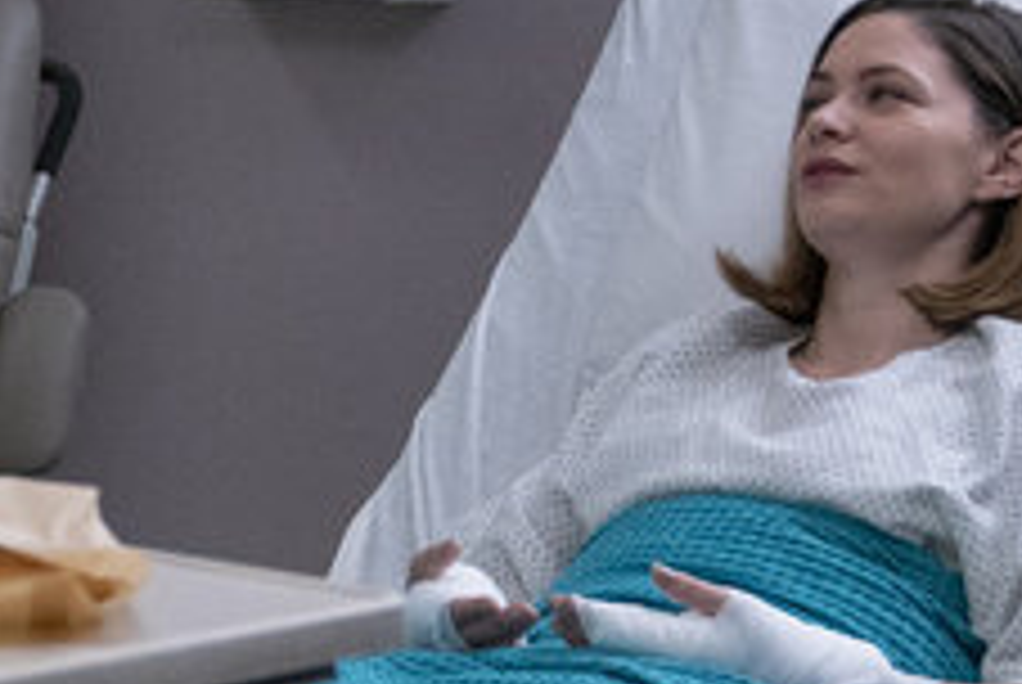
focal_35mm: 132
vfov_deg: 10.4
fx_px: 3752
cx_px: -347
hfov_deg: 14.8
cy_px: 196
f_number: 2.8
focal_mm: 30
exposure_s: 1/200
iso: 4000
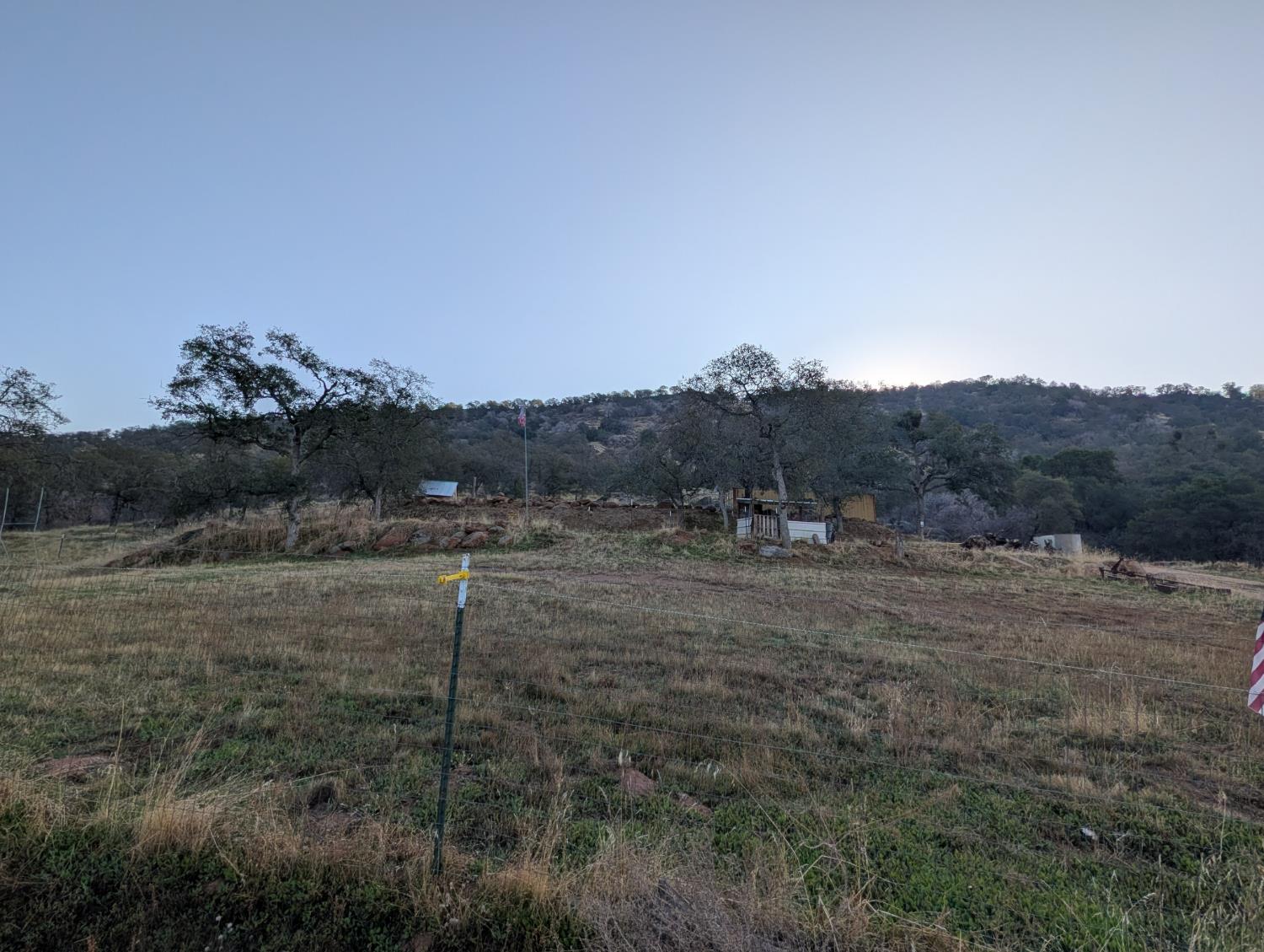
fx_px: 439
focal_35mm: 12
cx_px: 632
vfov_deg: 94.6
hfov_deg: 110.5
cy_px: 476
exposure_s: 1/3077
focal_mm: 2.02
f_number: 1.7
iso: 54
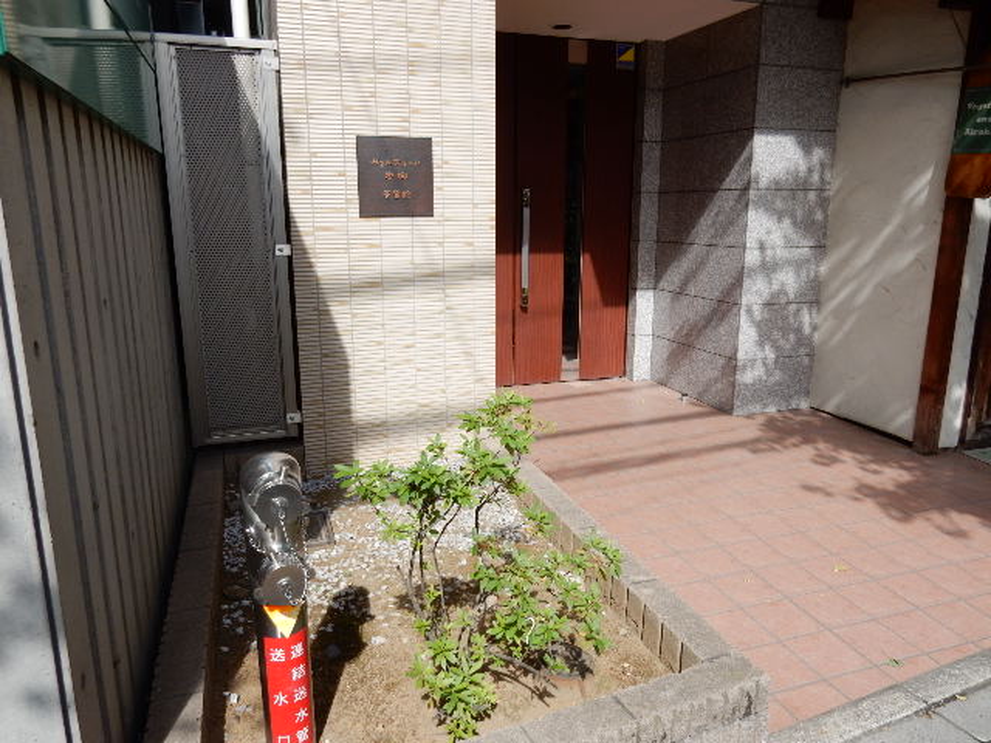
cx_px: 496
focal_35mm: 25
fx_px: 716
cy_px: 372
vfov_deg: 54.9
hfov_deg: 69.4
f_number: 3.7
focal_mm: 4.5
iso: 125
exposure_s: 1/640
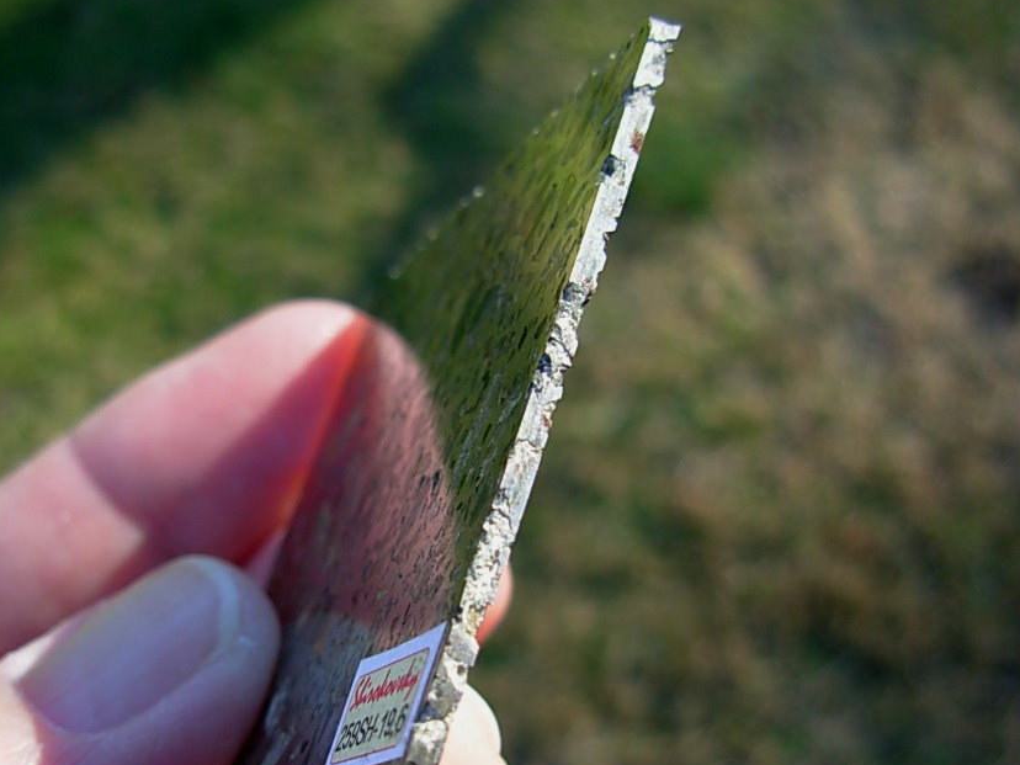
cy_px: 467
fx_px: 1385
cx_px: 430
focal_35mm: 47
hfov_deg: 40.3
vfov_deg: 30.8
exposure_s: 1/242
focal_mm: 6.3
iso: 50
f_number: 2.9
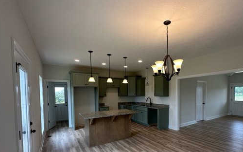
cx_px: 141
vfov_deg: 60.9
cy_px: 99
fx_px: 126
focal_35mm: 19
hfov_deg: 87.3
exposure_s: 1/120
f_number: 2.2
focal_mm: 2.22
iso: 80
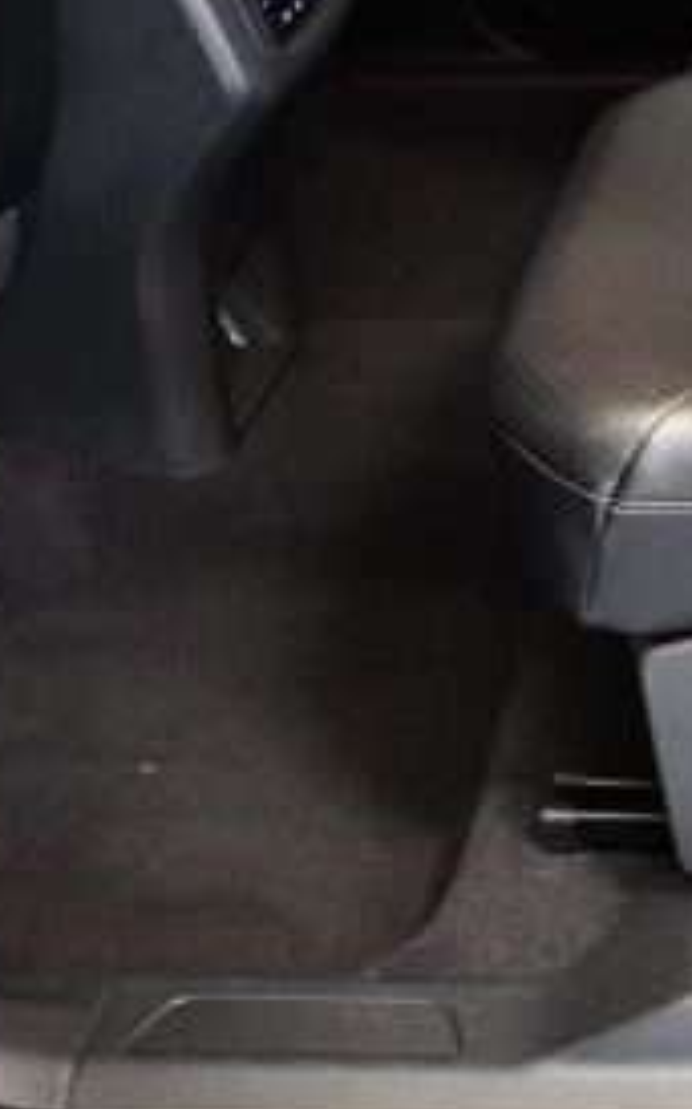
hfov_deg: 14.0
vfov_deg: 23.8
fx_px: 2598
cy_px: 832
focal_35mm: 86
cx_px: 1105
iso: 3200
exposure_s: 1/60
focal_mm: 18
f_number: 3.5
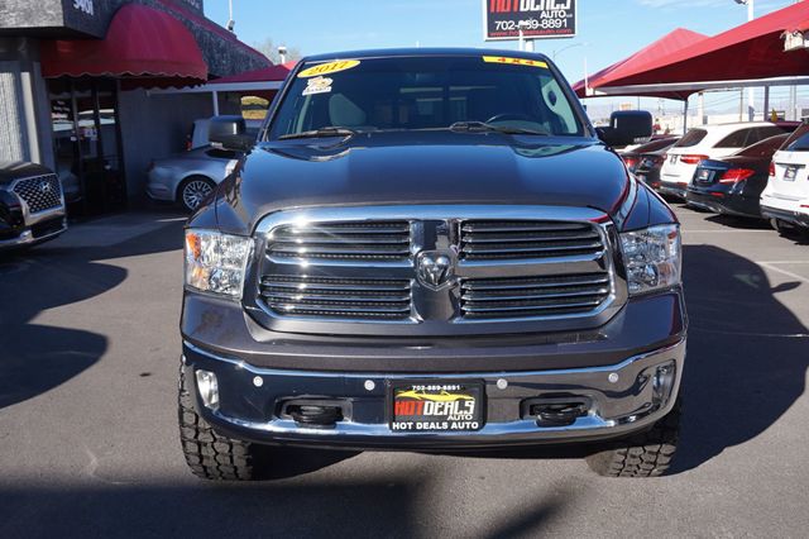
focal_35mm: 34
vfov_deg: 38.3
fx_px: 775
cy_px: 270
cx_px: 404
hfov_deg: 55.1
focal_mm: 23
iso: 100
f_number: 7.1
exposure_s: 1/250
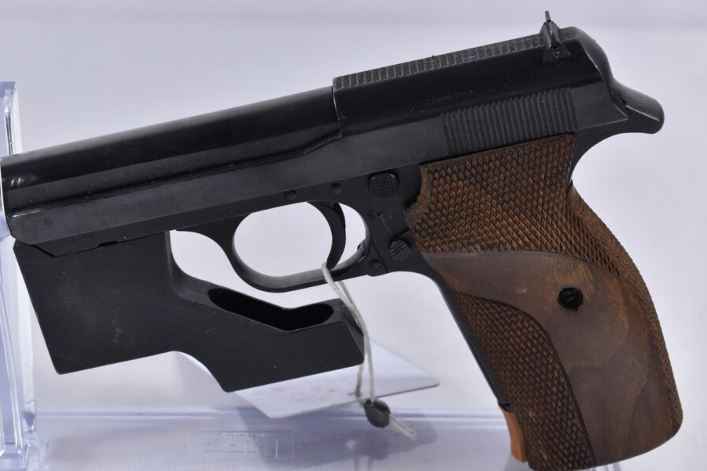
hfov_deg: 18.6
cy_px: 233
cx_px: 308
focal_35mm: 110
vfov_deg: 12.5
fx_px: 2154
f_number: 5.6
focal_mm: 55
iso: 640
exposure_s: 1/50
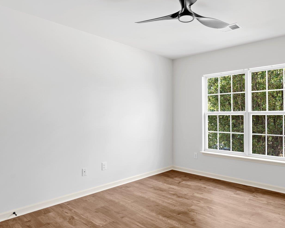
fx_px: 217
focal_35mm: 26
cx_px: 185
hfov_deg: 65.1
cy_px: 116
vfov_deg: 55.3
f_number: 9
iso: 250
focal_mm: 16.5
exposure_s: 1/3
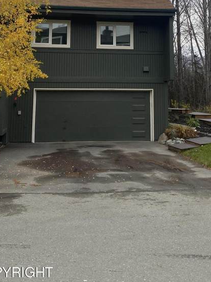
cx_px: 110
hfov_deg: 32.2
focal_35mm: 45
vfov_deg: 40.1
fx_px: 366
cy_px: 51
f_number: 1.8
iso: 32
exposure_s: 1/144
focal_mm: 4.25
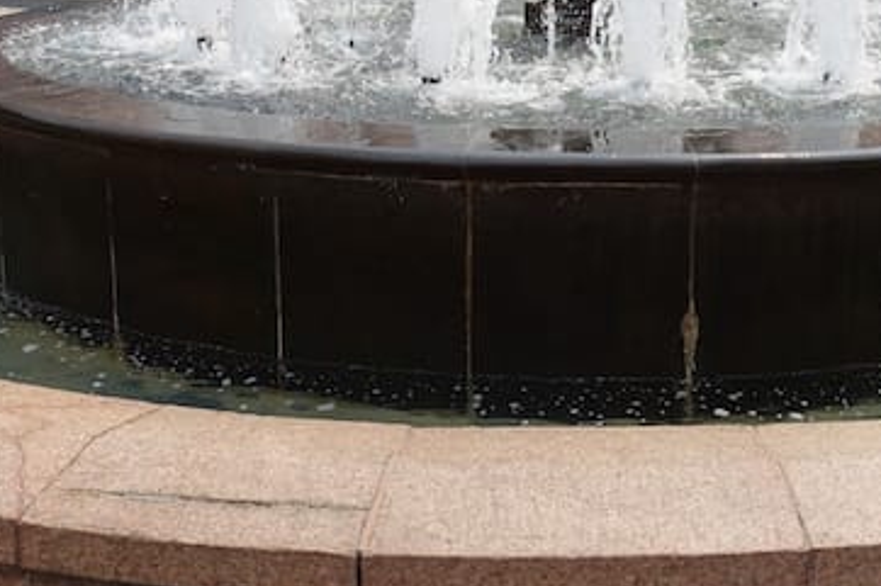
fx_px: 1296
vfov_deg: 24.9
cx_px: 567
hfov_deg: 37.2
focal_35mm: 53
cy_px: 86
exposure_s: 1/400
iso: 125
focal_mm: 8.8
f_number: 5.6
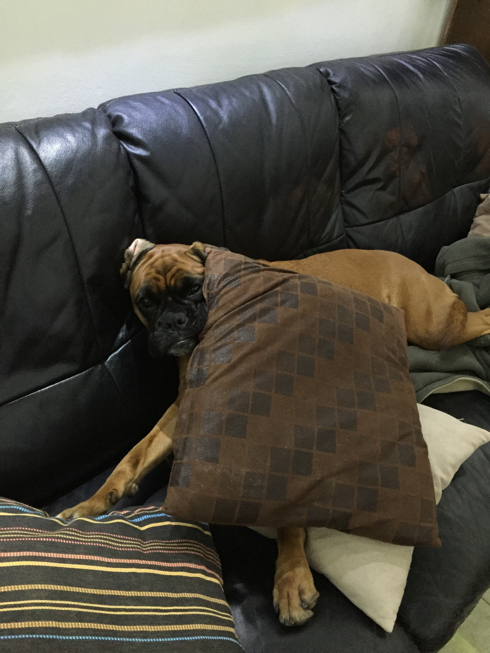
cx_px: 245
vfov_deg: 61.7
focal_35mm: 29
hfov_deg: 48.2
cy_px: 326
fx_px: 547
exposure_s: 1/15
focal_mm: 4.15
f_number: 2.2
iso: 320
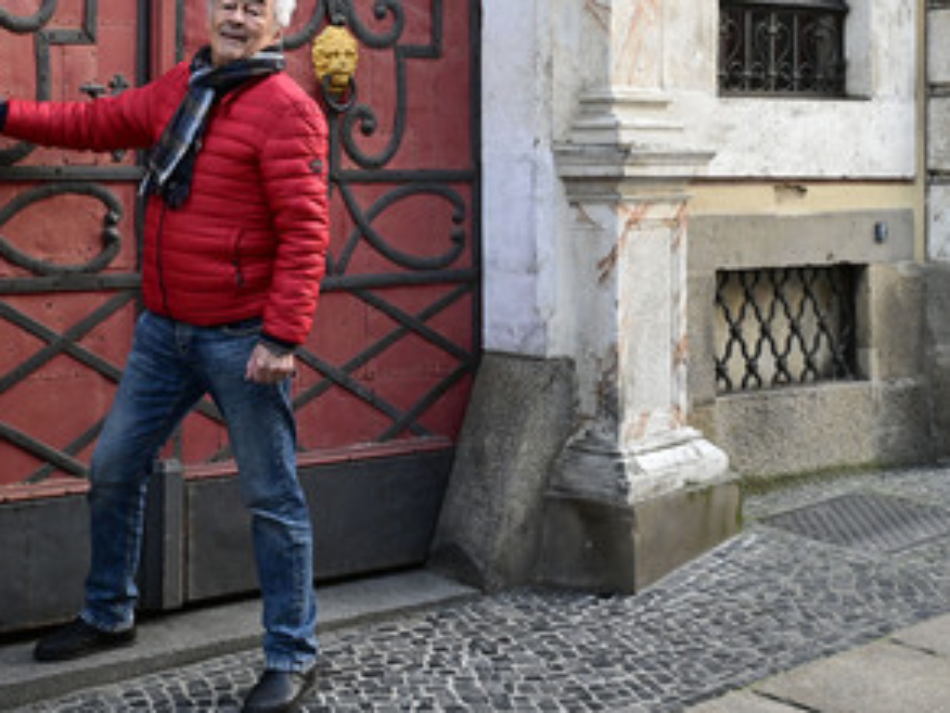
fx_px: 1427
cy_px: 241
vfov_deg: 27.9
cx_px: 220
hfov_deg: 35.9
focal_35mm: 52
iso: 3200
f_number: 6.3
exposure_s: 1/200
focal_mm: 35
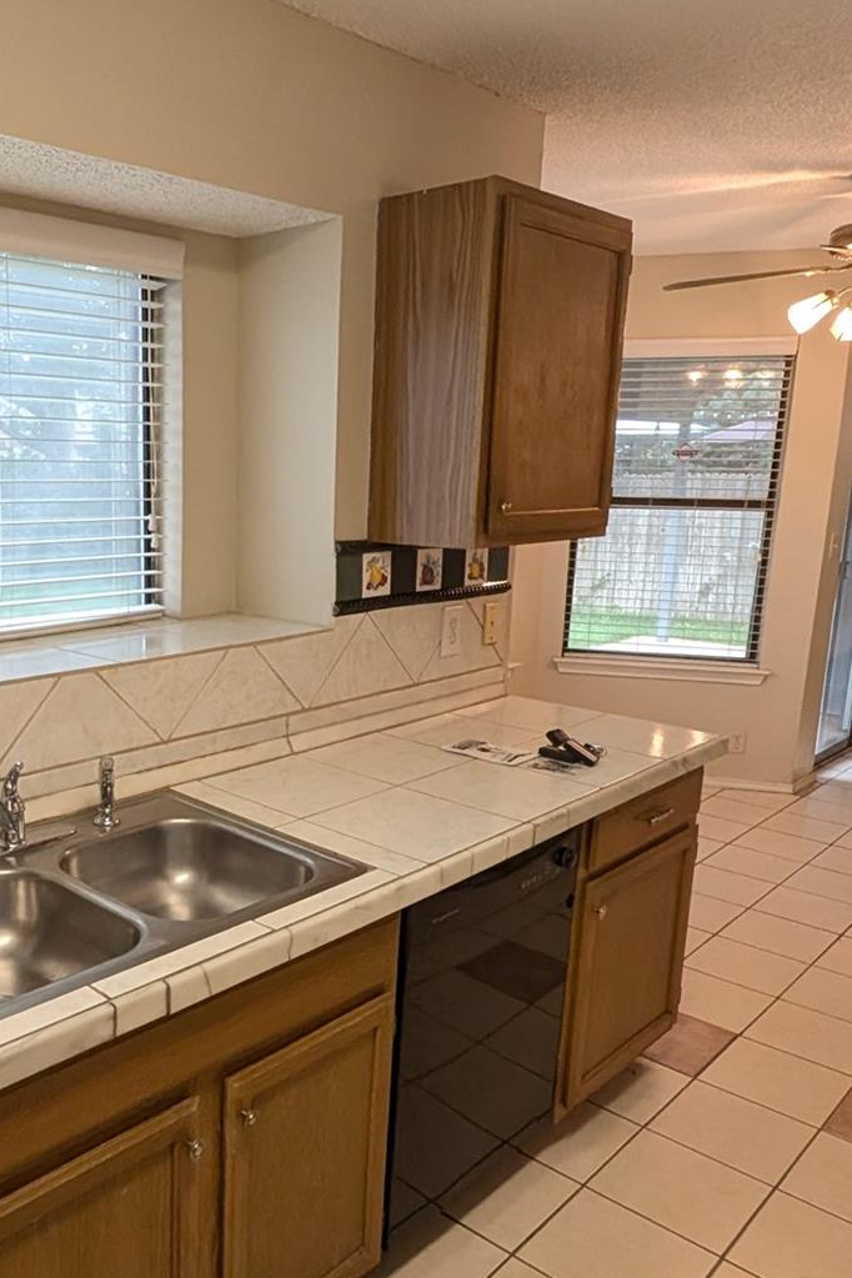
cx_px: 226
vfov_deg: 67.2
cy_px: 702
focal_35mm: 27
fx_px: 958
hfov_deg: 46.4
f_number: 2.2
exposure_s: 1/120
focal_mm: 1.95
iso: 414
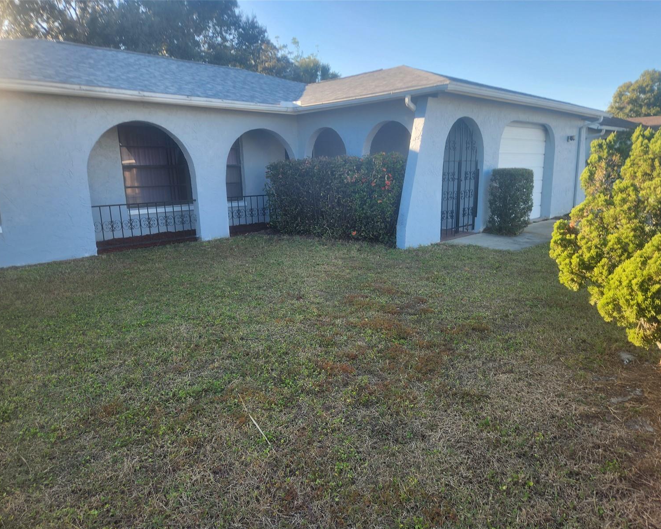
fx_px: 469
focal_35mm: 24
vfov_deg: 58.8
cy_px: 265
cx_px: 349
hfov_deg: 70.2
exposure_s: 1/317
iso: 20
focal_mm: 5.4
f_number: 1.8
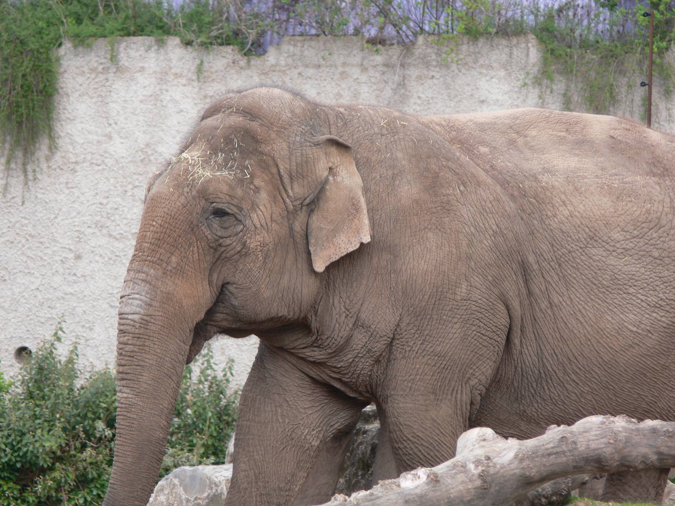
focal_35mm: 387
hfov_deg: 5.1
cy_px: 253
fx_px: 7546
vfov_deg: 3.8
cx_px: 338
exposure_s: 1/125
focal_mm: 81.8
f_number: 4.5
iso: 80
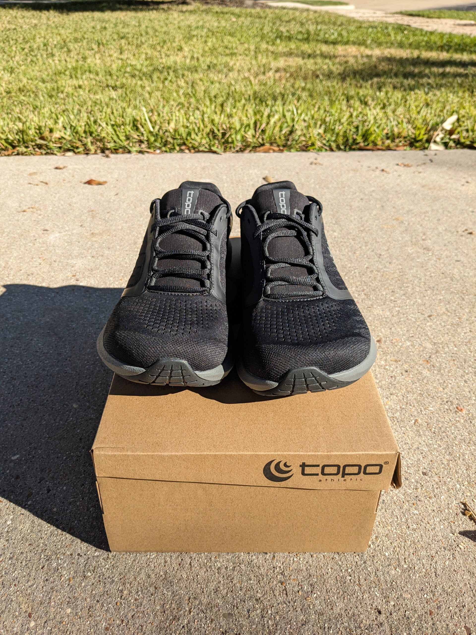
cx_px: 238
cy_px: 318
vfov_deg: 65.3
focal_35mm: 27
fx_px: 495
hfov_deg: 51.4
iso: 65
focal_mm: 4.38
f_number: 1.73
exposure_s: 1/2128
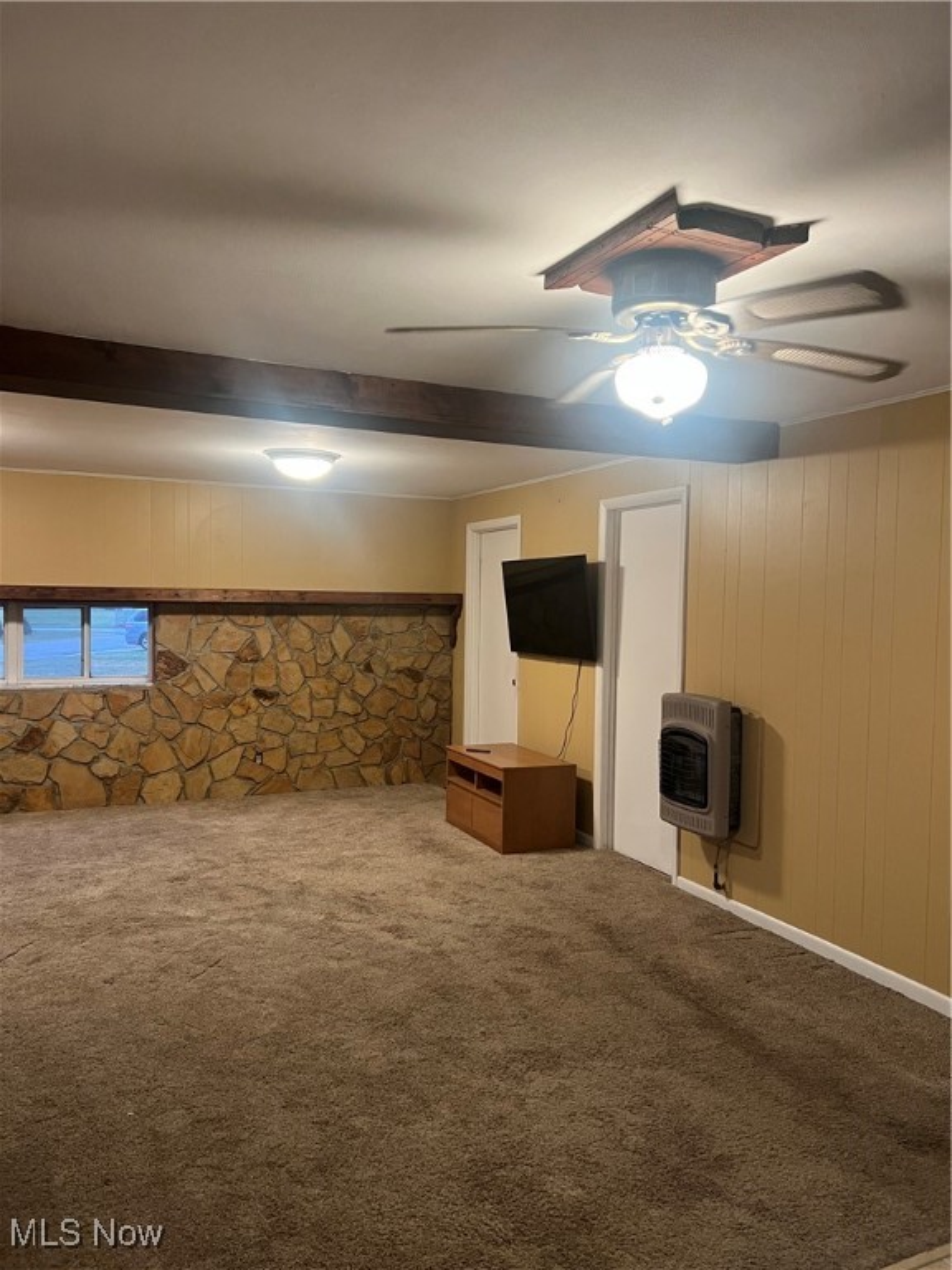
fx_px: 953
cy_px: 635
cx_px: 476
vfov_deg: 67.3
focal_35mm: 26
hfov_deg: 53.1
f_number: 1.5
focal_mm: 5.7
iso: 400
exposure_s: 1/60
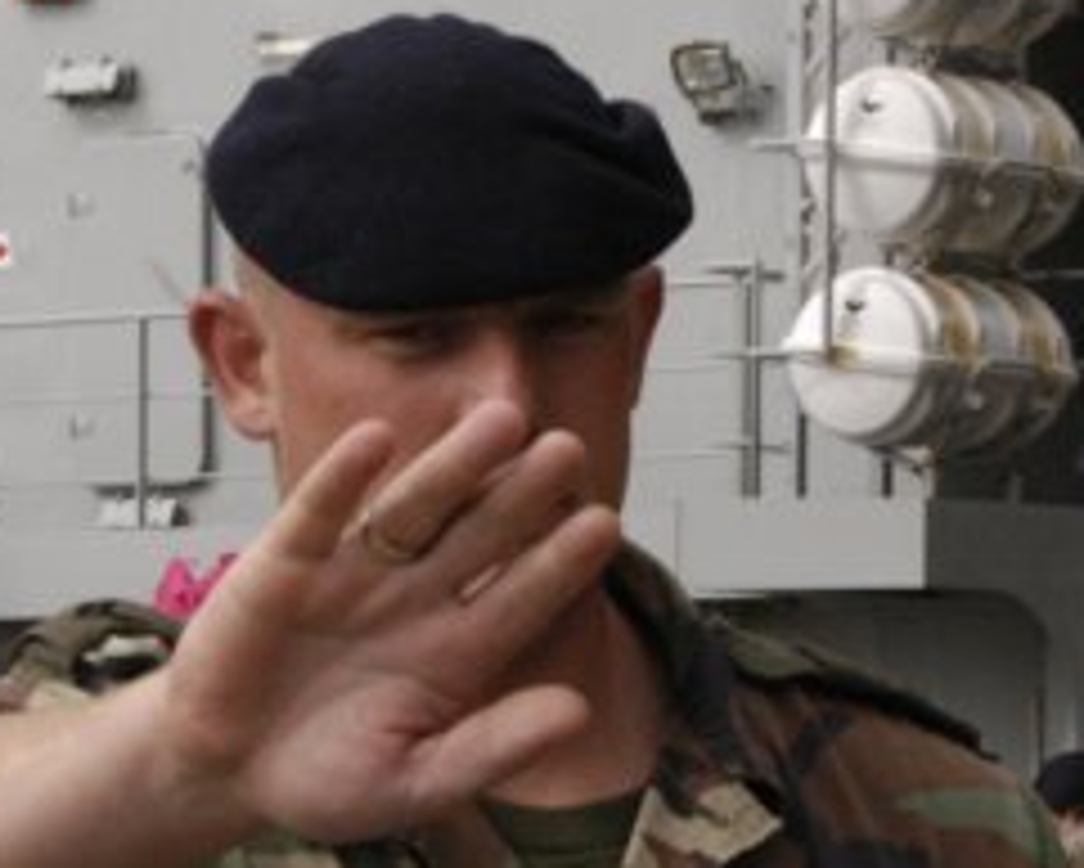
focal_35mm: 212
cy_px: 987
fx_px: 6804
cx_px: -144
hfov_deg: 9.0
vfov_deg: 7.3
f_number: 13
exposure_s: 1/640
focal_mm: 52
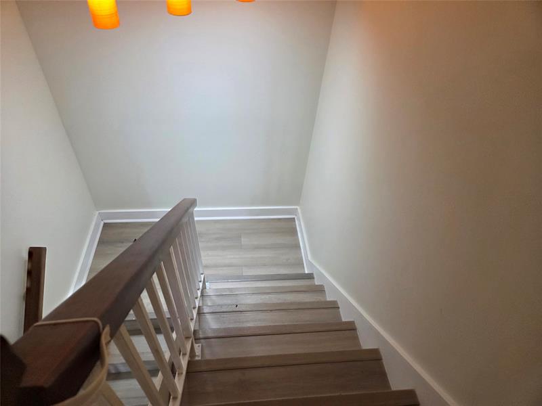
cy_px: 203
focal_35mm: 23
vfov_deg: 58.9
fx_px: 360
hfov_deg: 73.9
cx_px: 271
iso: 500
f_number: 1.8
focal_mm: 5.4
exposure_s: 1/120
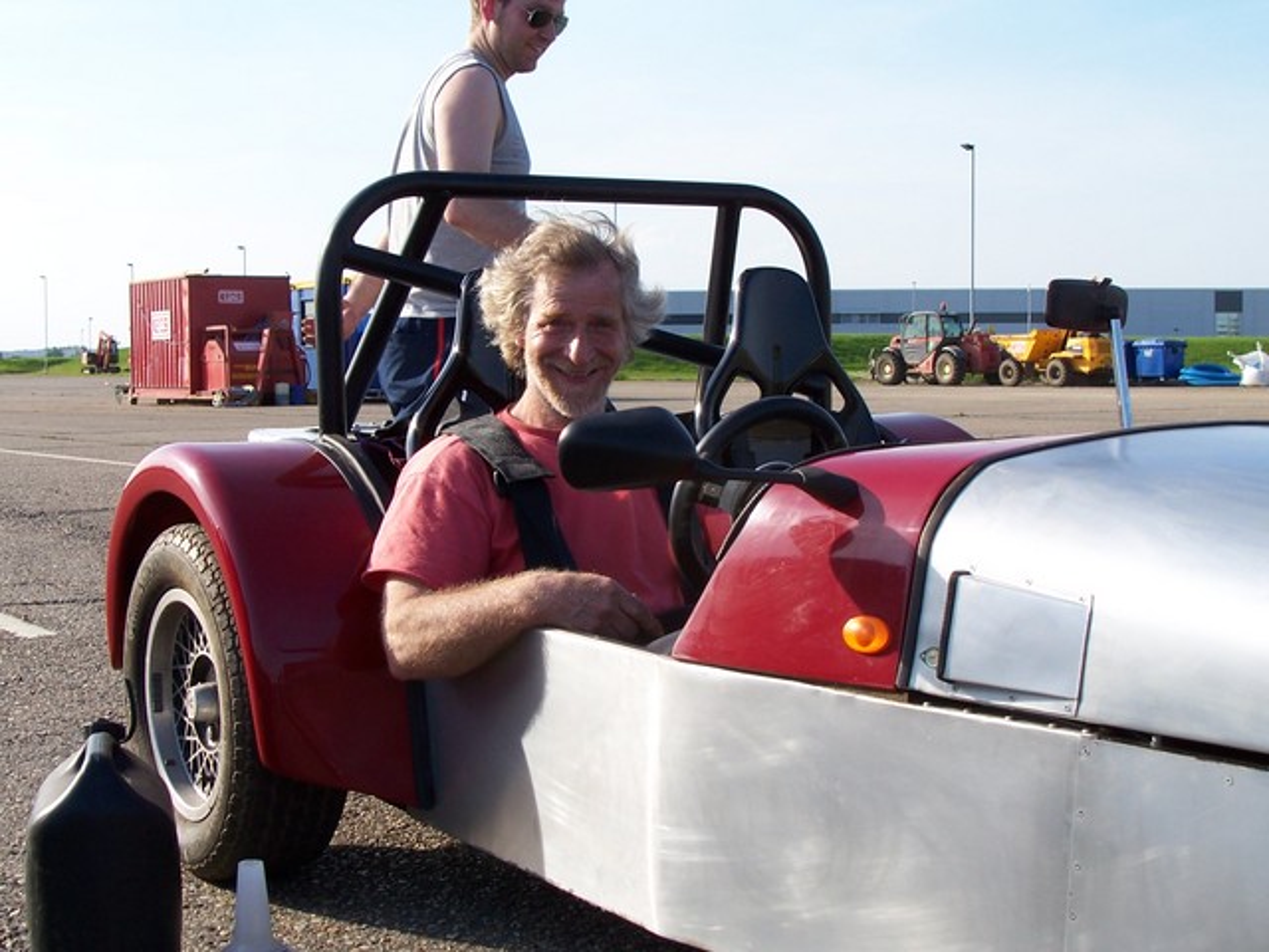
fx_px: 1833
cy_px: 476
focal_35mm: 50
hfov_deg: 38.2
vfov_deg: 29.1
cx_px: 634
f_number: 4.8
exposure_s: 1/350
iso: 80
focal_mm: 8.6
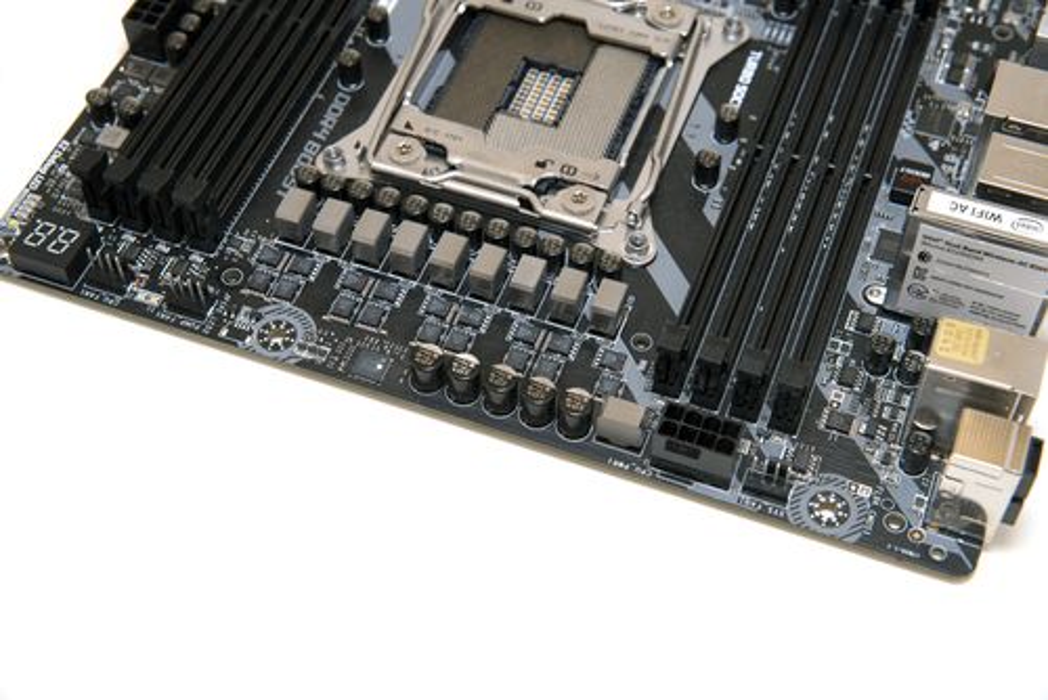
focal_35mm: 70
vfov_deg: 19.5
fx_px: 2039
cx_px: 524
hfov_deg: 28.8
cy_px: 350
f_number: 11
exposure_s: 1
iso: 50
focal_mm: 70
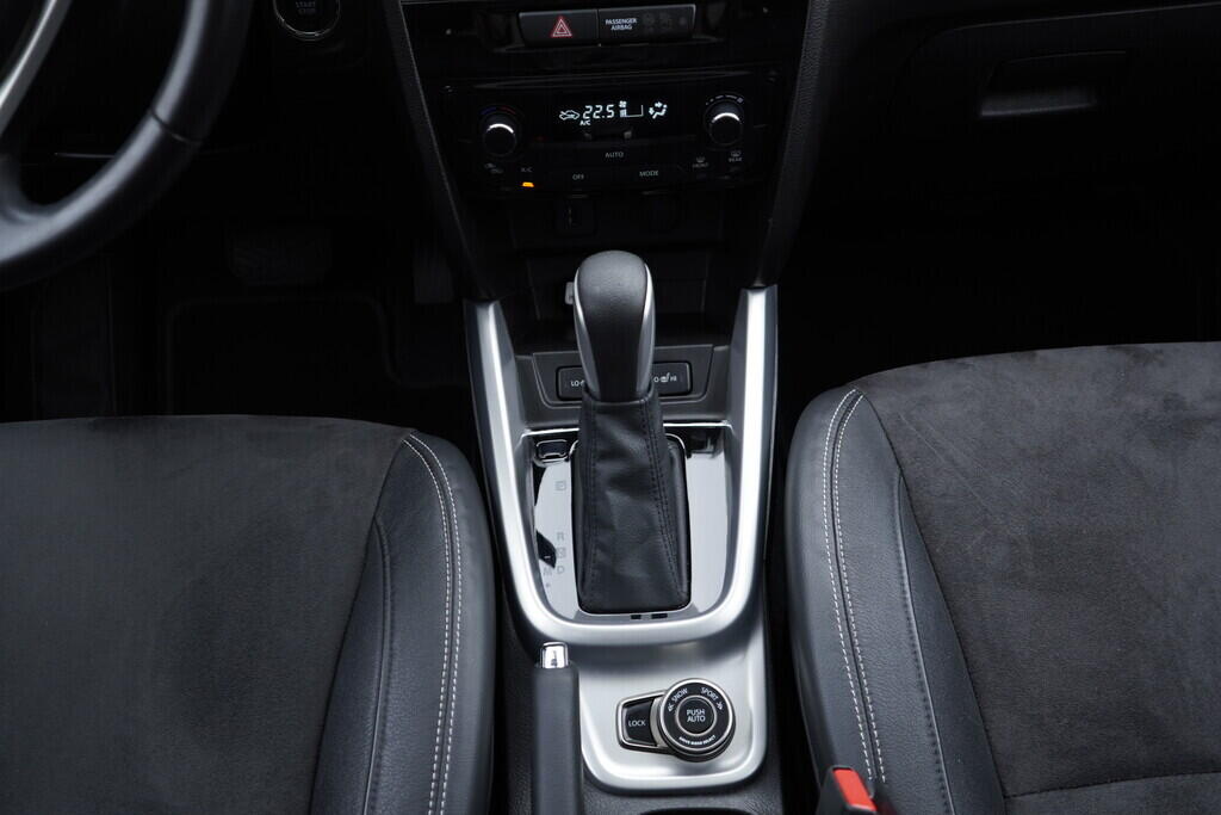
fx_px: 1221
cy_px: 408
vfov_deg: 36.9
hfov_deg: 53.1
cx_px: 610
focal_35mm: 36
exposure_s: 1/40
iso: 200
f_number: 2.8
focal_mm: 24
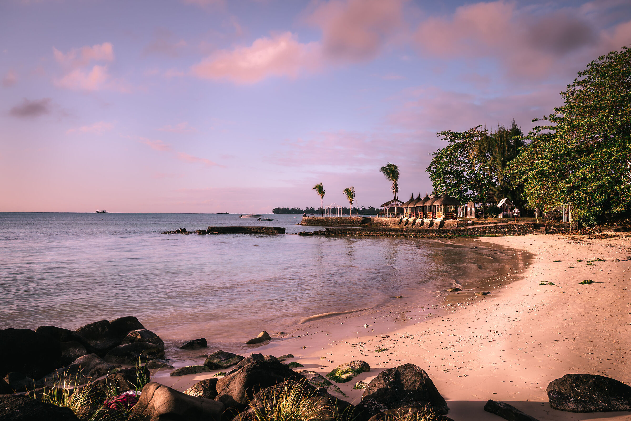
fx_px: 526
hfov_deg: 61.9
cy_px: 210
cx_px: 316
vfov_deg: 43.6
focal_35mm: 30
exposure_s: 1/320
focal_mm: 30
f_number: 8
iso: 125
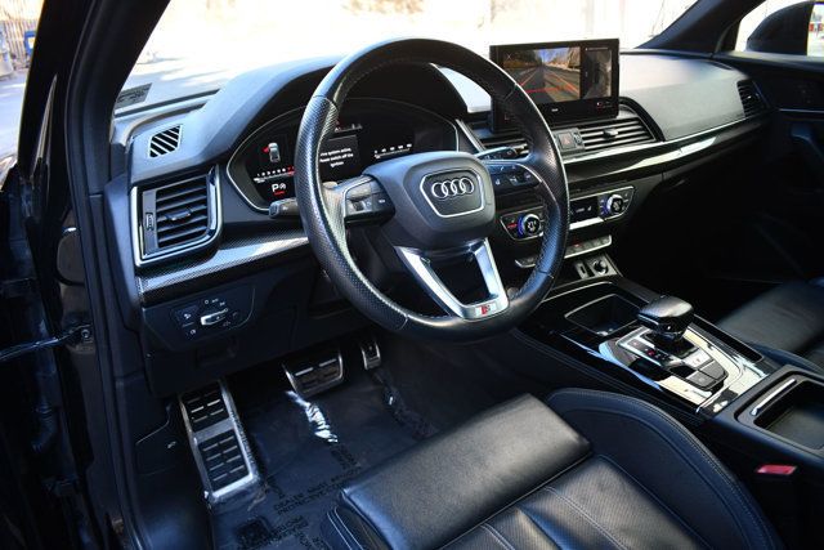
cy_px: 275
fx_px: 618
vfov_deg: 48.0
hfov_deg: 67.4
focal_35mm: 27
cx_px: 412
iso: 800
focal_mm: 18
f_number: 3.5
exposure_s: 1/200
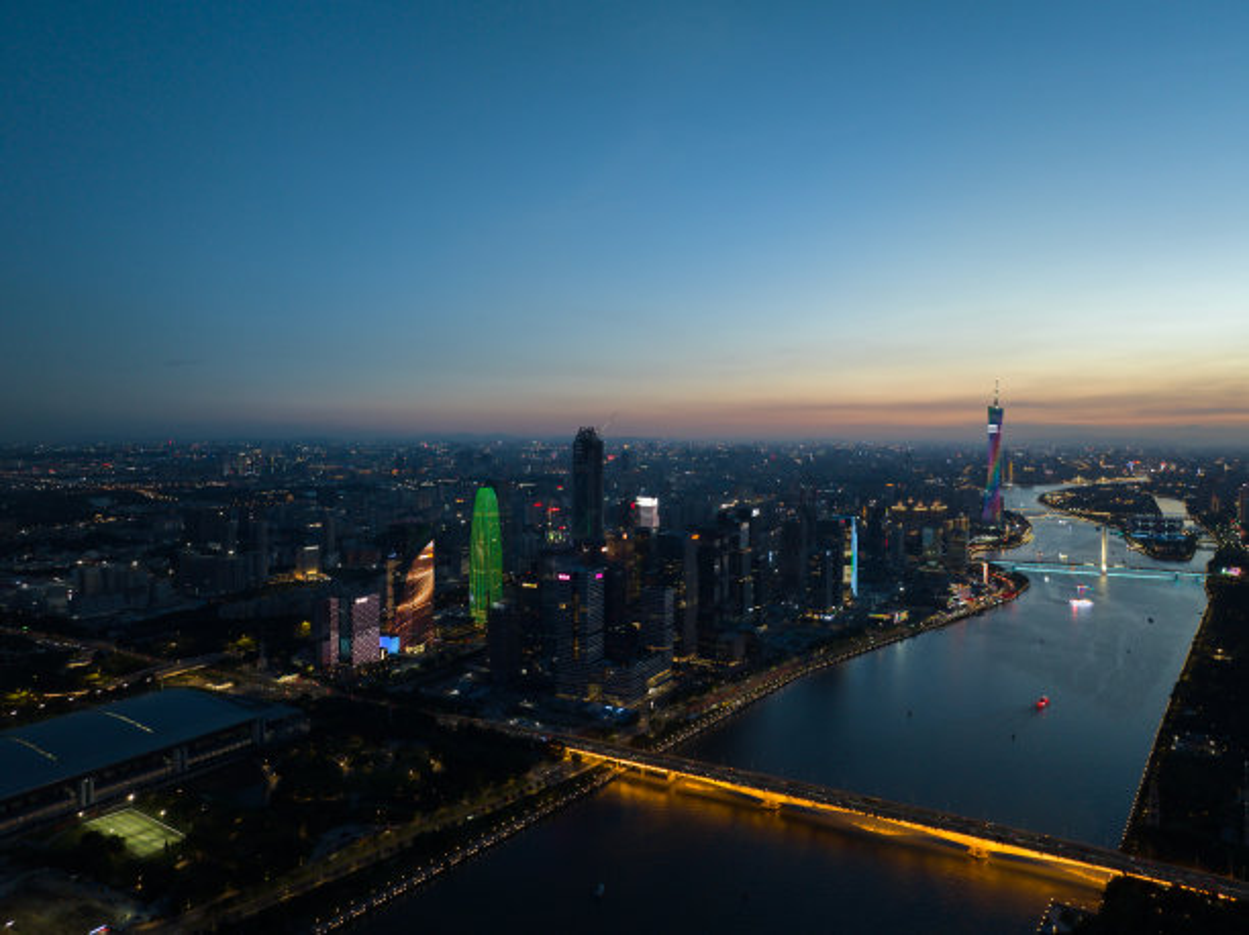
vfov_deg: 56.7
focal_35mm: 24
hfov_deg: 71.6
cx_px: 624
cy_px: 468
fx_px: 865
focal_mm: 12.29
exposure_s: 1/15
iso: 180
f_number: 2.8
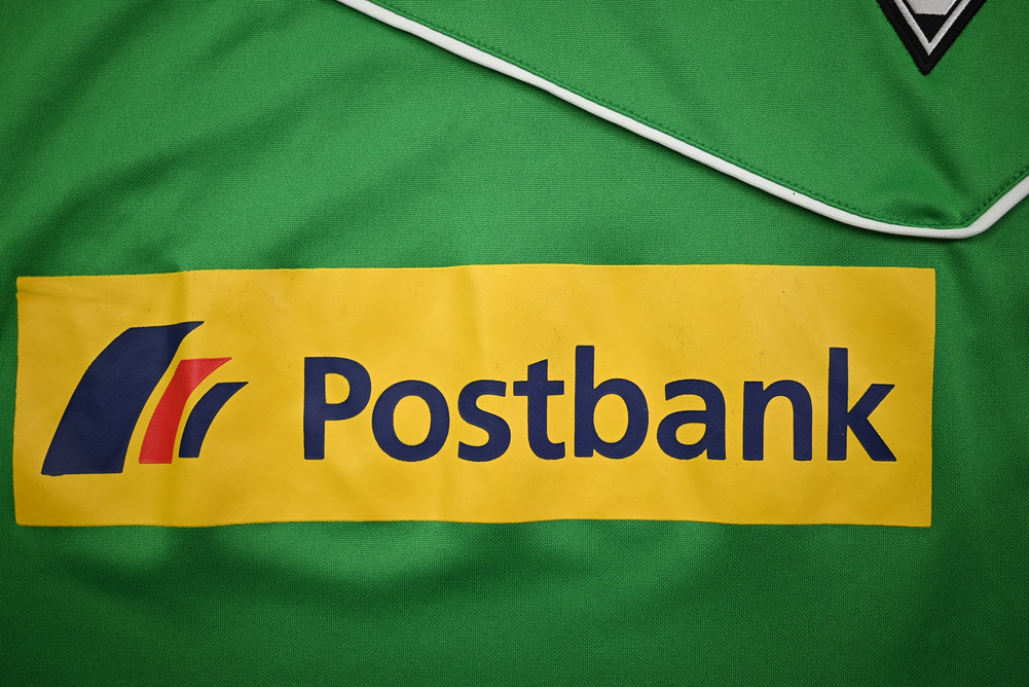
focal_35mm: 32
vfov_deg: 40.6
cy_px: 344
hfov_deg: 57.9
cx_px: 514
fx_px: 929
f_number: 4.8
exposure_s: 1/125
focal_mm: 32.5
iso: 200
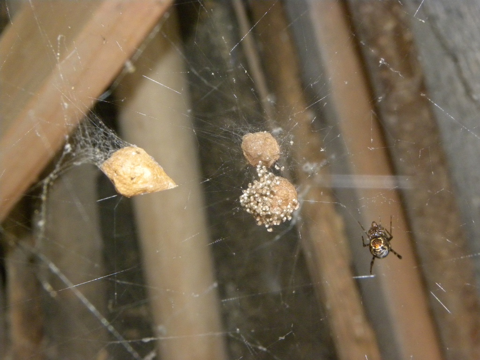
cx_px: 240
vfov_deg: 14.1
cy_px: 180
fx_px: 1456
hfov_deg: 18.7
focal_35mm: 105
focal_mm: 18.8
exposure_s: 1/30
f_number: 8
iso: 400
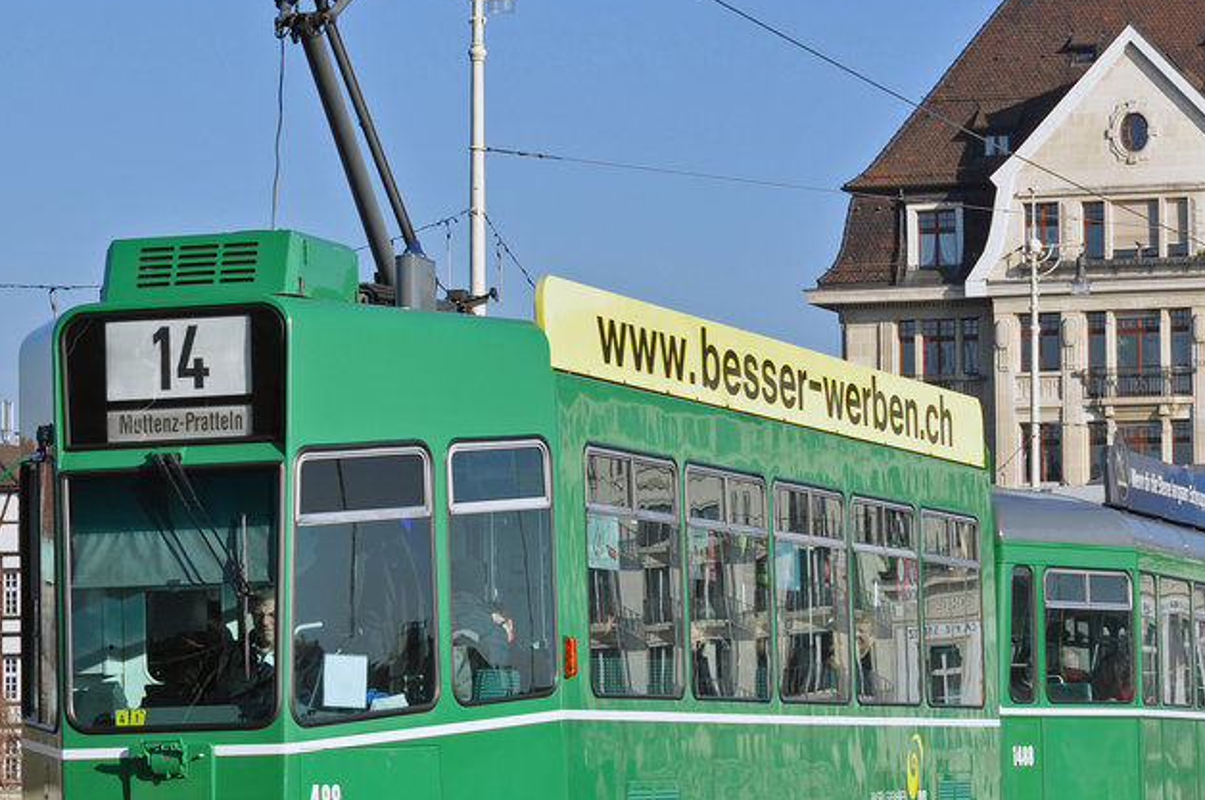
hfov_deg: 13.8
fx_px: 4981
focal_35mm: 149
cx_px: 566
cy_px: 433
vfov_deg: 9.2
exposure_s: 1/800
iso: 250
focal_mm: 52
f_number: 7.1
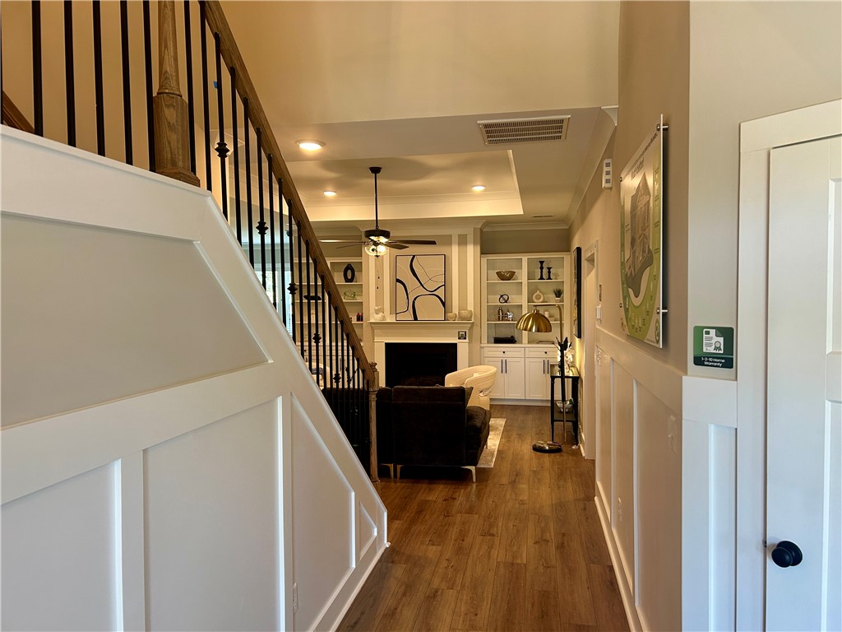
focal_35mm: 26
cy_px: 316
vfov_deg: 53.1
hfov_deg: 67.3
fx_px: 632
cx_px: 421
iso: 125
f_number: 1.5
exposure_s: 1/120
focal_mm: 5.7
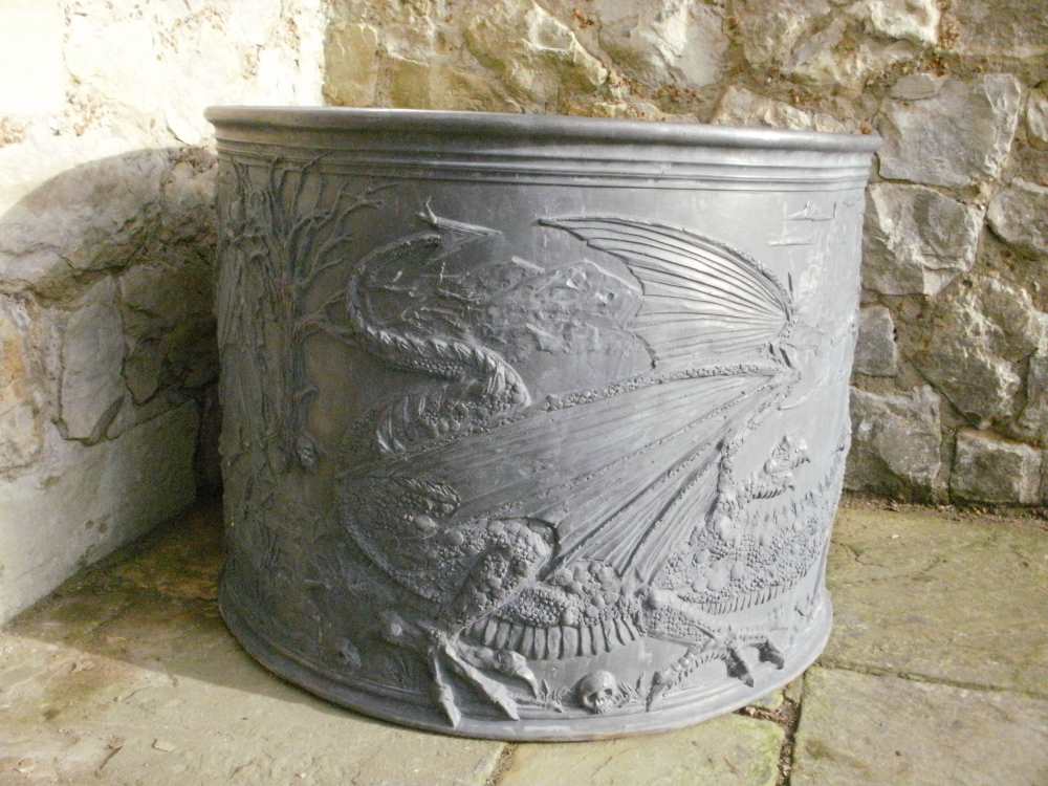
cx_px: 524
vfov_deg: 39.7
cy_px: 393
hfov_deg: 51.4
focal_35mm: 36
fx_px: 1090
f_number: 5.6
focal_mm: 6.3
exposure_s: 1/640
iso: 800
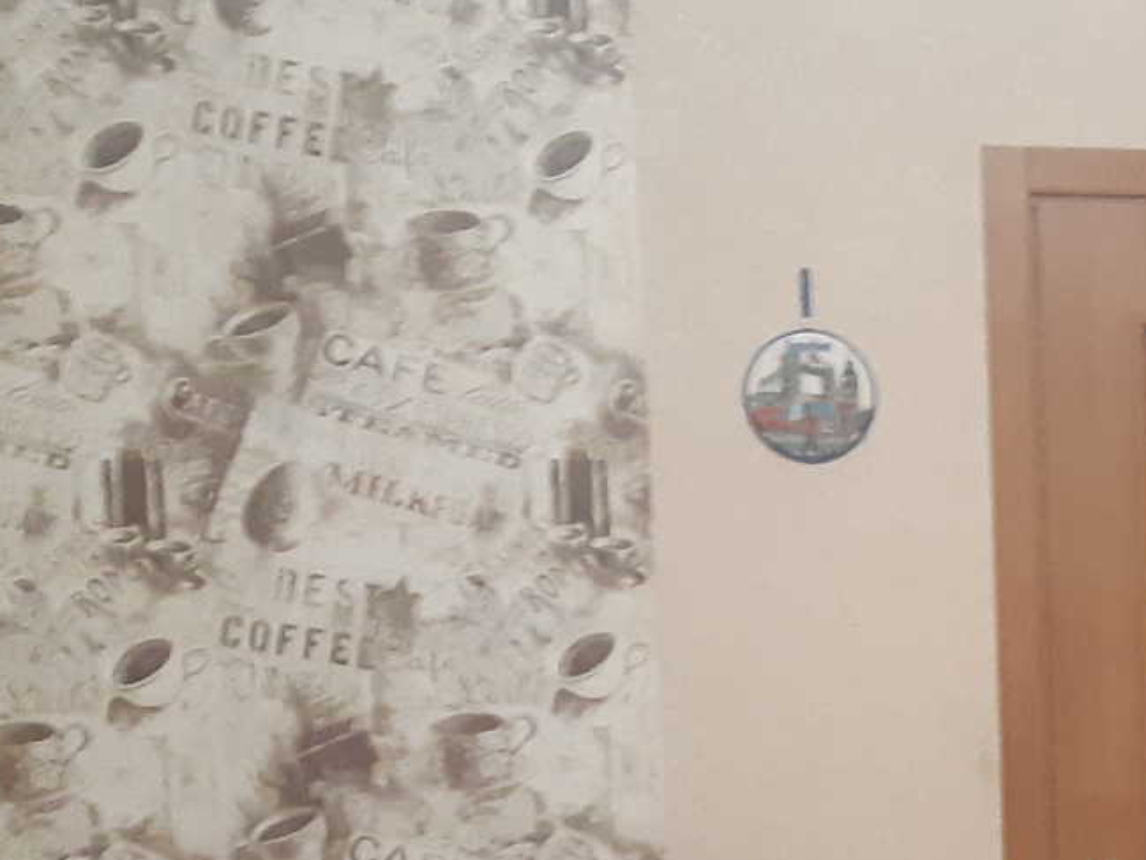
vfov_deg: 17.5
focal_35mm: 82
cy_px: 886
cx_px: 1370
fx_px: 2715
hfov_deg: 22.1
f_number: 1.7
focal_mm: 3.93
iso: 400
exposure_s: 1/25
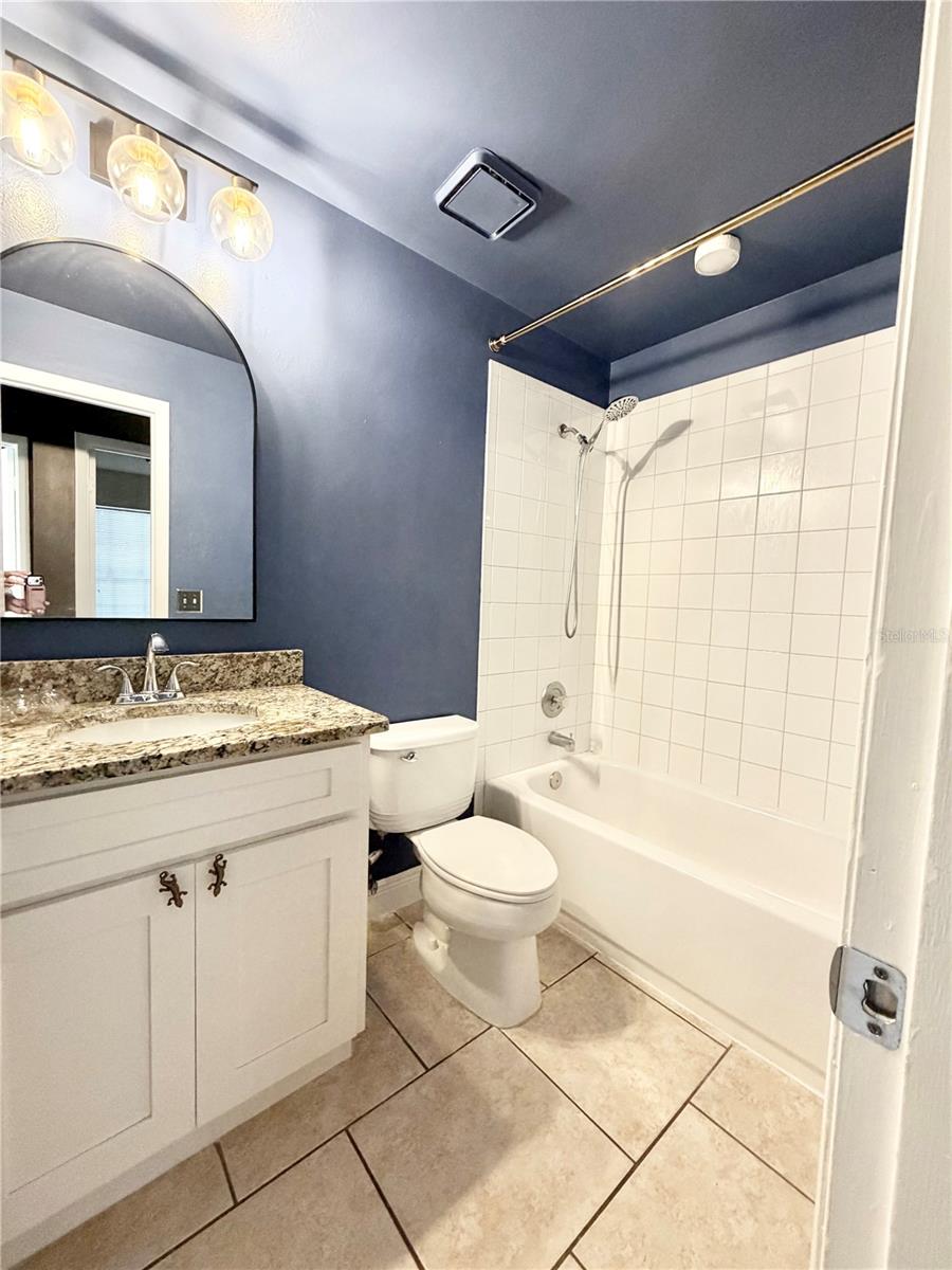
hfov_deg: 85.7
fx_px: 513
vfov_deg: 102.1
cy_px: 635
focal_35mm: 14
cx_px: 476
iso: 400
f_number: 2.2
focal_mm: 2.22
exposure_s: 1/60
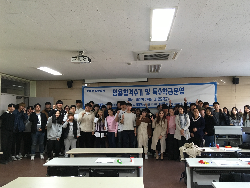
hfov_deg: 56.8
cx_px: 131
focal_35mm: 32
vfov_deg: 44.2
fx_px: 231
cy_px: 92
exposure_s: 1/30
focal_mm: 4.15
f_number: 2.2
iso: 100
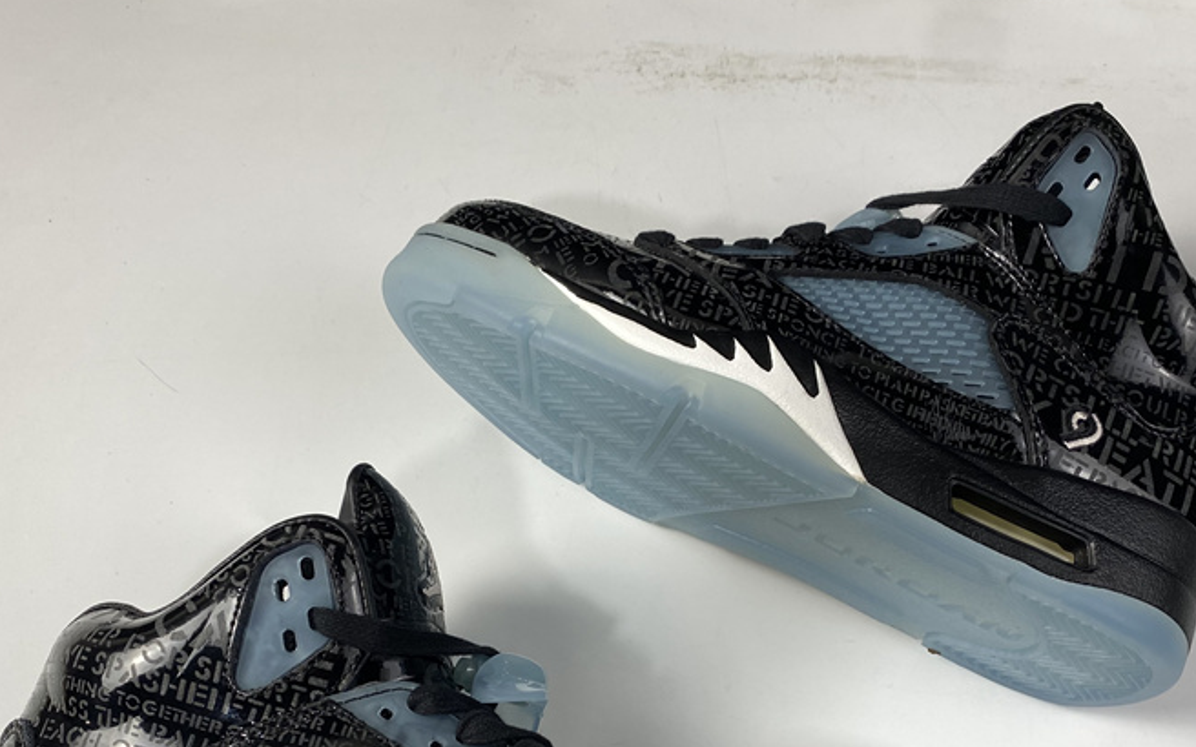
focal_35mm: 42
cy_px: 672
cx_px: 624
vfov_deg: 29.3
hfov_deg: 47.2
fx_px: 1369
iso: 64
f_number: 1.8
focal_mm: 4.25
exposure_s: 1/100
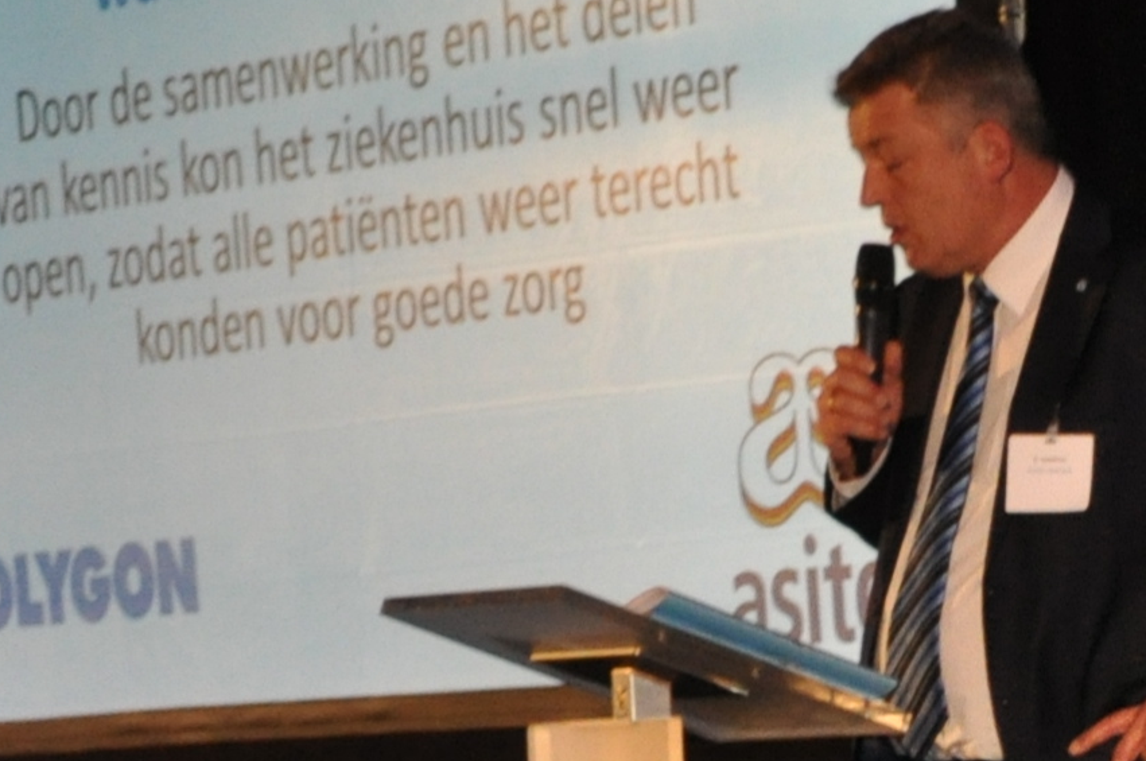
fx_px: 7693
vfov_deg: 5.6
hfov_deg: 8.5
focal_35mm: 242
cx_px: 1038
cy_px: 1254
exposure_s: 1/60
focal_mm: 32
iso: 800
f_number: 4.8
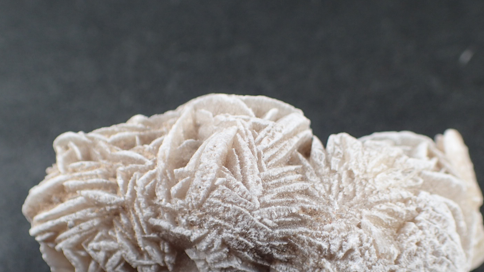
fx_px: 577
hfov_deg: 45.4
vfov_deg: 26.1
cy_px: 210
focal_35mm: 45
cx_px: 264
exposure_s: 1/125
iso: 100
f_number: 2.3
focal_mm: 5.5
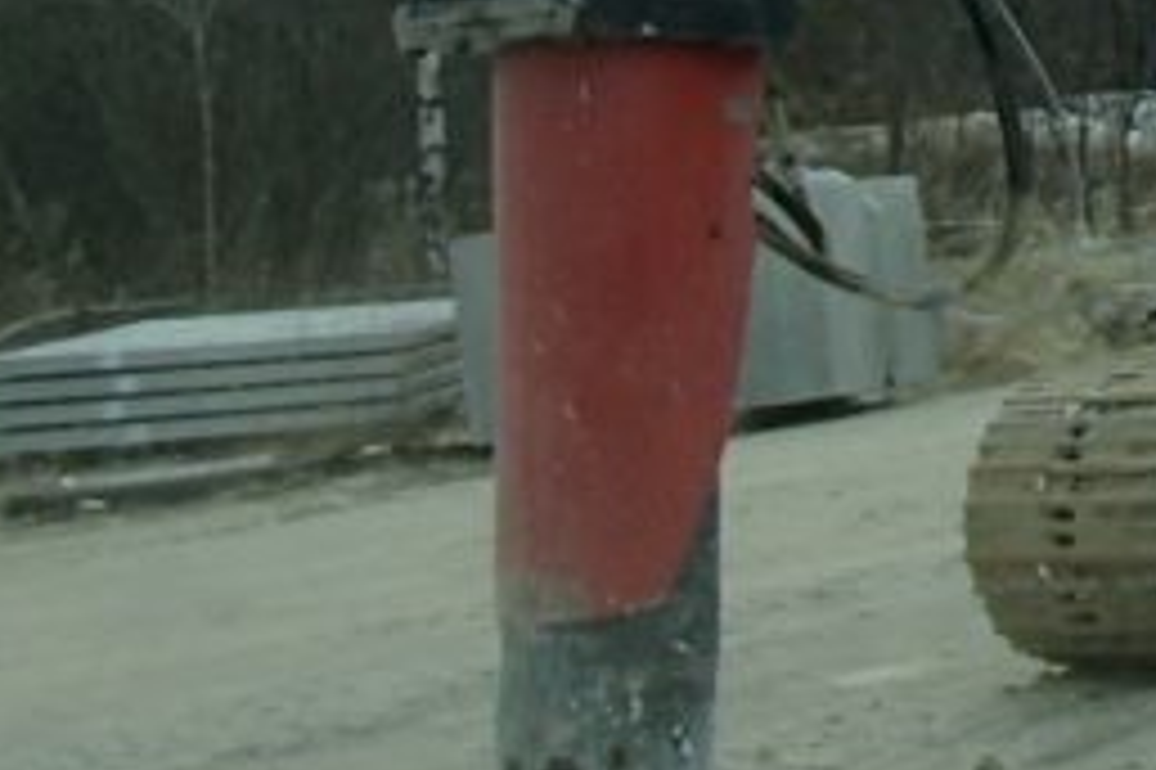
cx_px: 1687
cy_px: -338
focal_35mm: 116
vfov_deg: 11.4
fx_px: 3722
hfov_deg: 16.3
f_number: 11
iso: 100
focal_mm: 5
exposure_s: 1/160
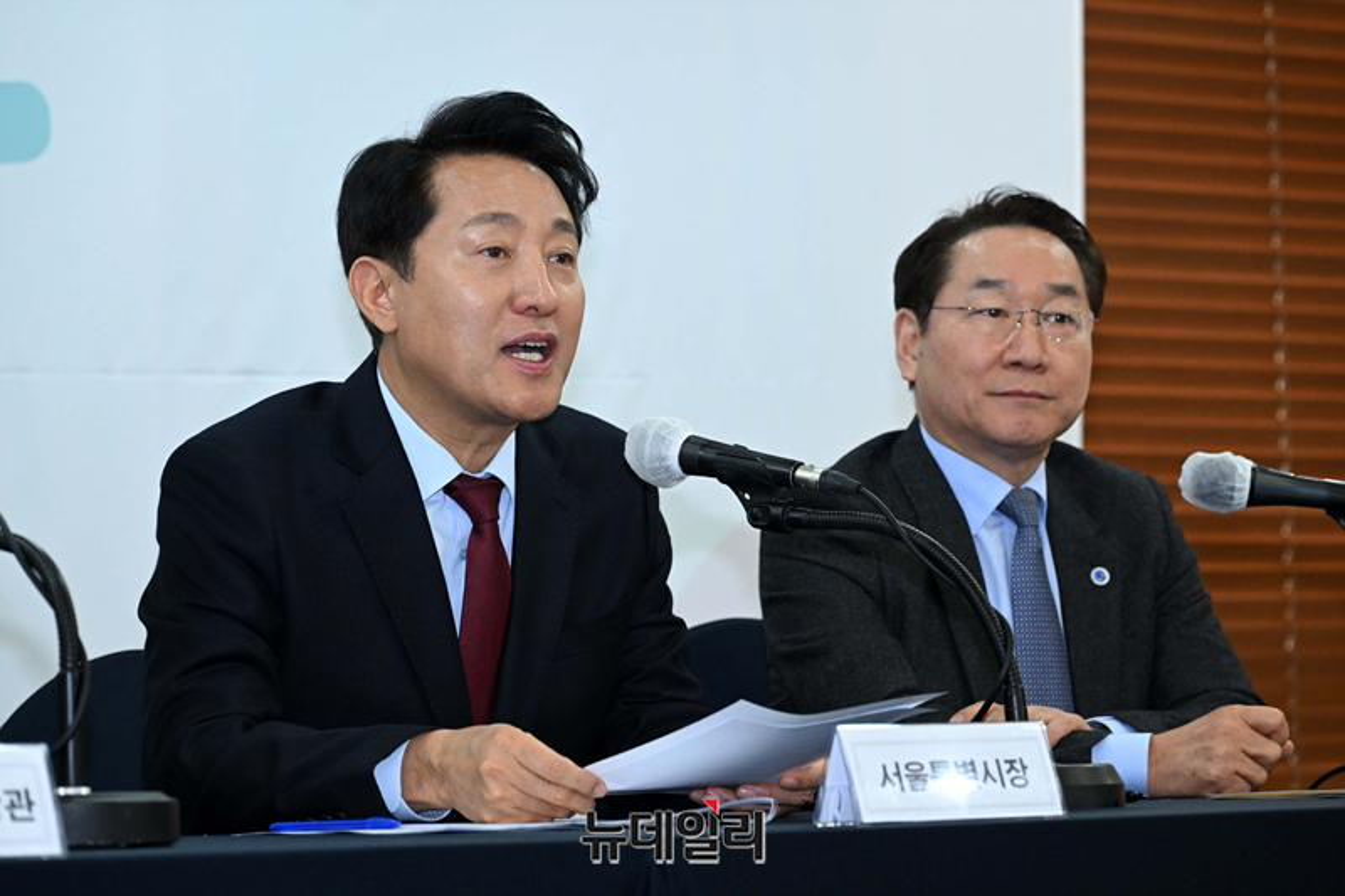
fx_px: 4482
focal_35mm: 120
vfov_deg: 11.4
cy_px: 448
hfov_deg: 17.1
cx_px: 672
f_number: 5.6
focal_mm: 120
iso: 4000
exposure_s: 1/160
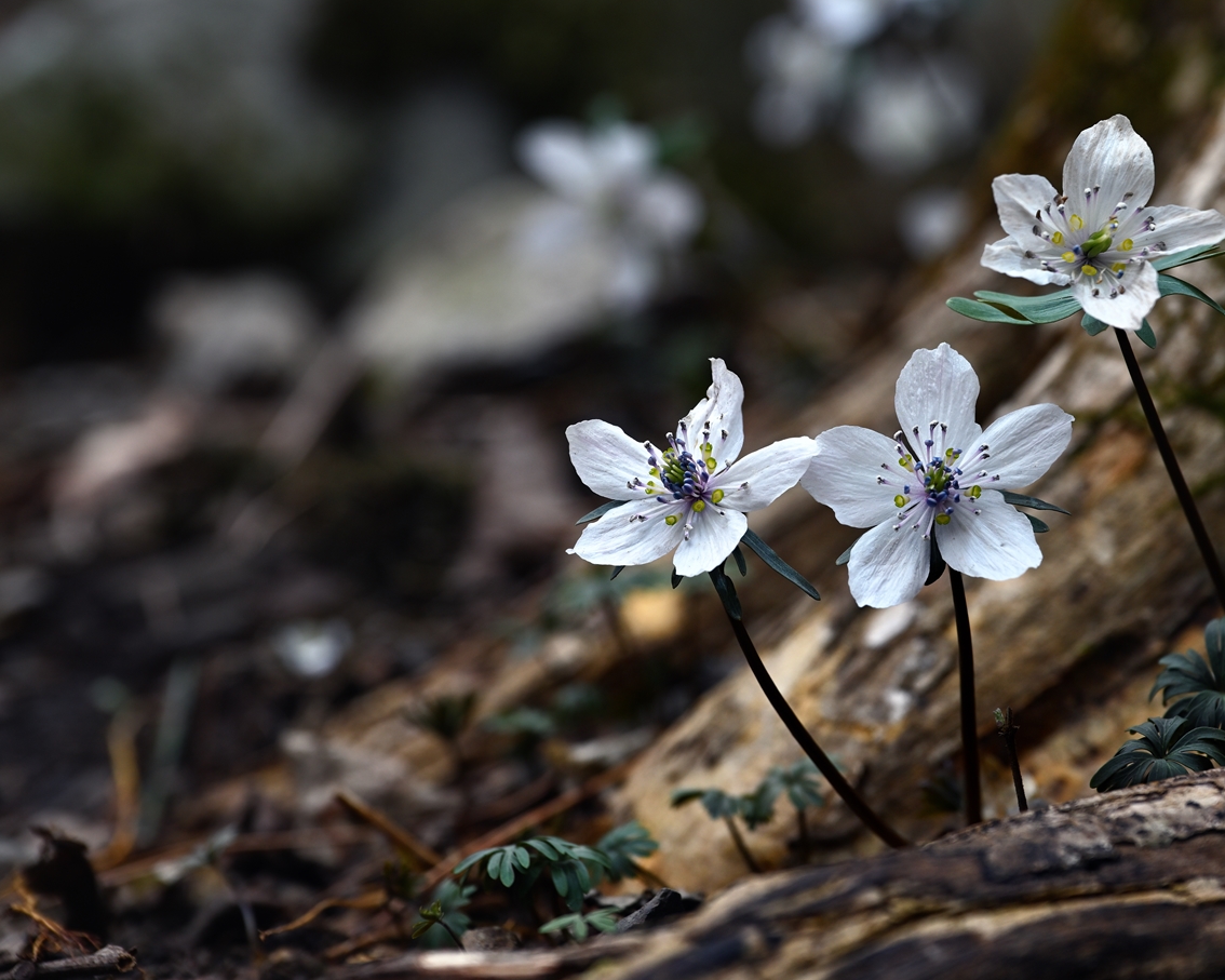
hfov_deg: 12.9
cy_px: 442
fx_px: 5402
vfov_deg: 10.4
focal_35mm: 149
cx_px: 732
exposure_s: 1/80
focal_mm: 120
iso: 100
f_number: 5.6
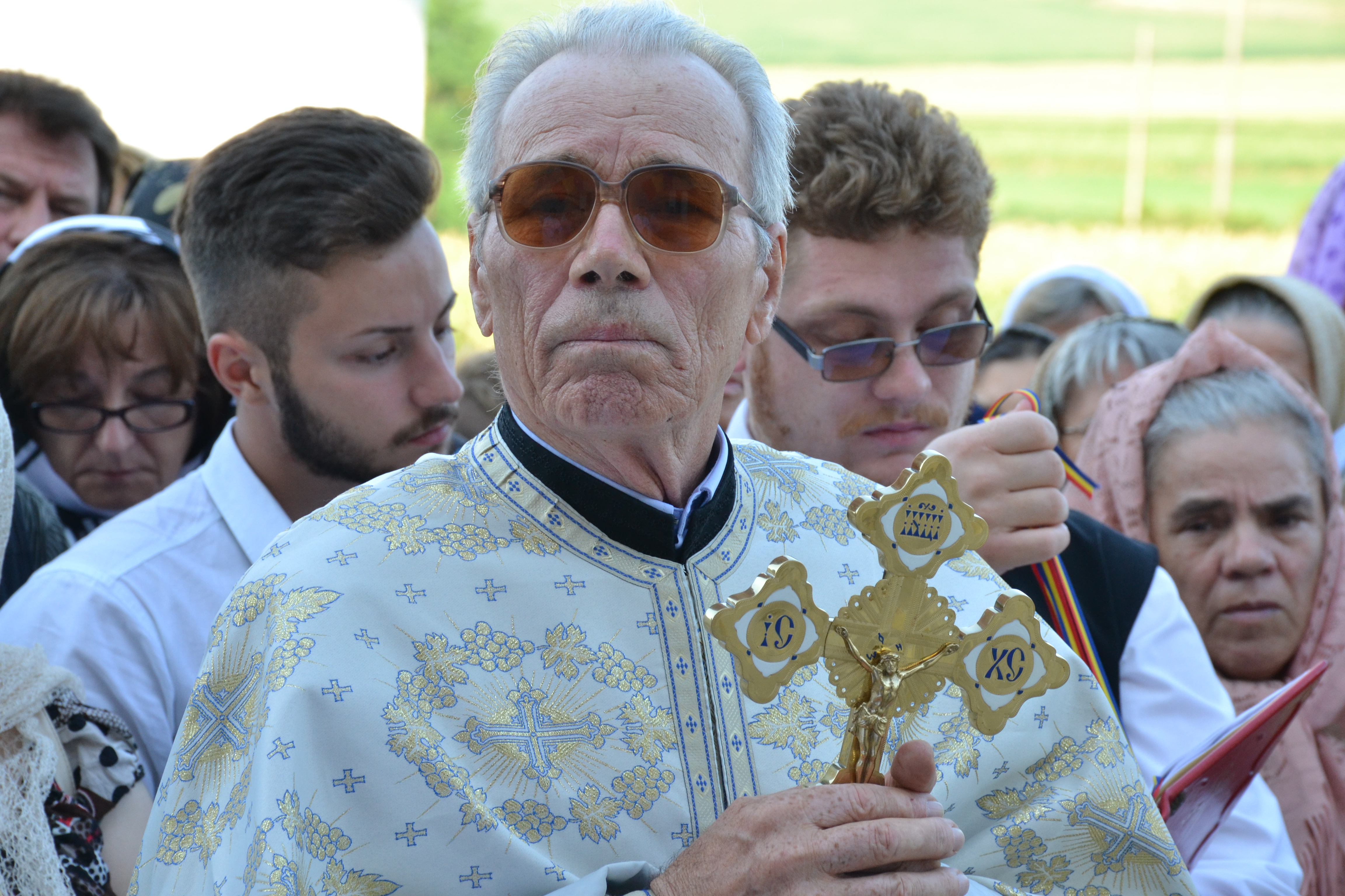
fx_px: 5604
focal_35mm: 150
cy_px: 448
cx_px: 672
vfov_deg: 9.1
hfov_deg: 13.7
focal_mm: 100
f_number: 10
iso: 800
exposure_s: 1/250
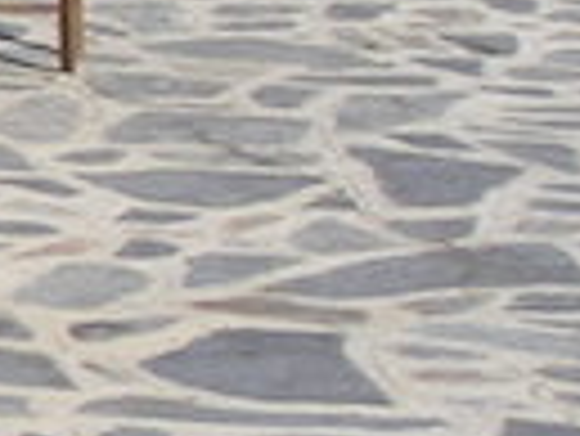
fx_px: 3958
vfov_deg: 6.3
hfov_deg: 7.4
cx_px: -1173
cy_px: -18
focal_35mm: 236
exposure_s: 1/180
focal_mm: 6
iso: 50
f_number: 6.7
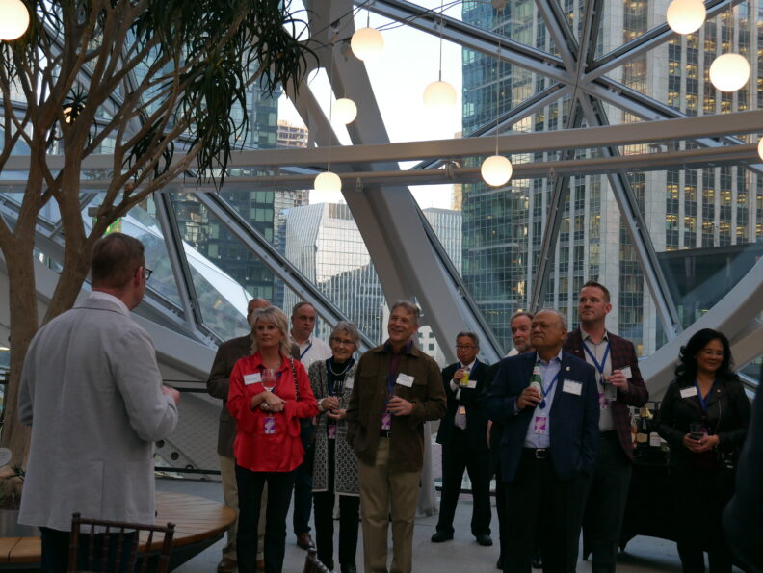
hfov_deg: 38.2
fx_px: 1103
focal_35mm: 50
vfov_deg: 29.1
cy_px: 286
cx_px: 382
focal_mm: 25
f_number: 5.3
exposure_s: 1/60
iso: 250
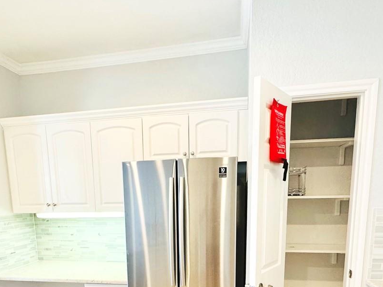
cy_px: 251
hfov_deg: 63.3
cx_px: 175
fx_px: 310
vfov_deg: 45.7
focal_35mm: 28
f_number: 2.2
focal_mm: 2.22
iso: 250
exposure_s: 1/120
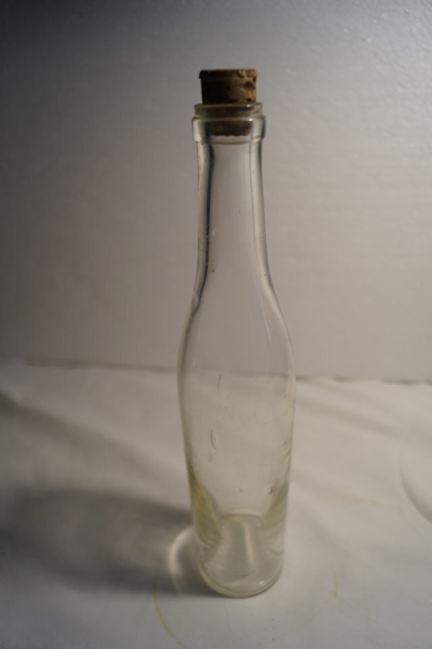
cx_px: 216
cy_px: 324
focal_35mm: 27
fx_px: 486
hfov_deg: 47.9
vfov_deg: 67.4
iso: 320
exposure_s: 1/60
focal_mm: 18
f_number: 4
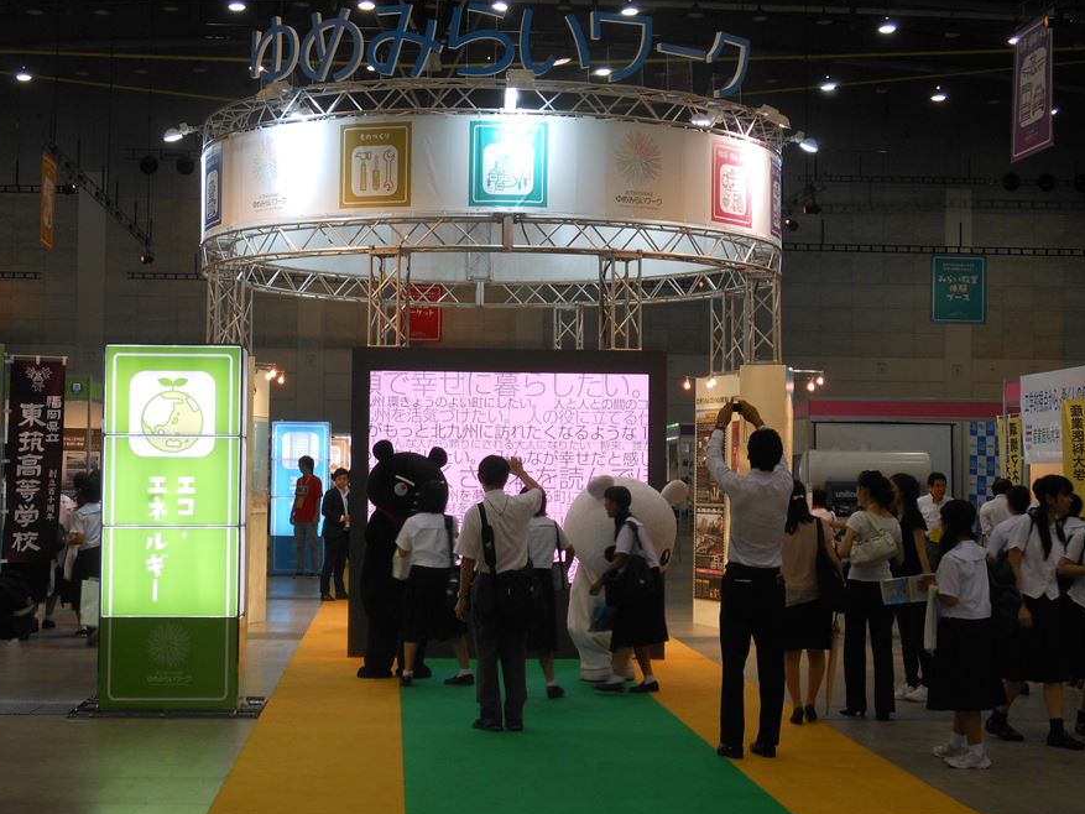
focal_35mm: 65
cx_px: 500
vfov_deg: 22.6
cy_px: 360
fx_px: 2038
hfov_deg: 29.8
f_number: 4.1
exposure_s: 1/30
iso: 125
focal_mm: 10.2
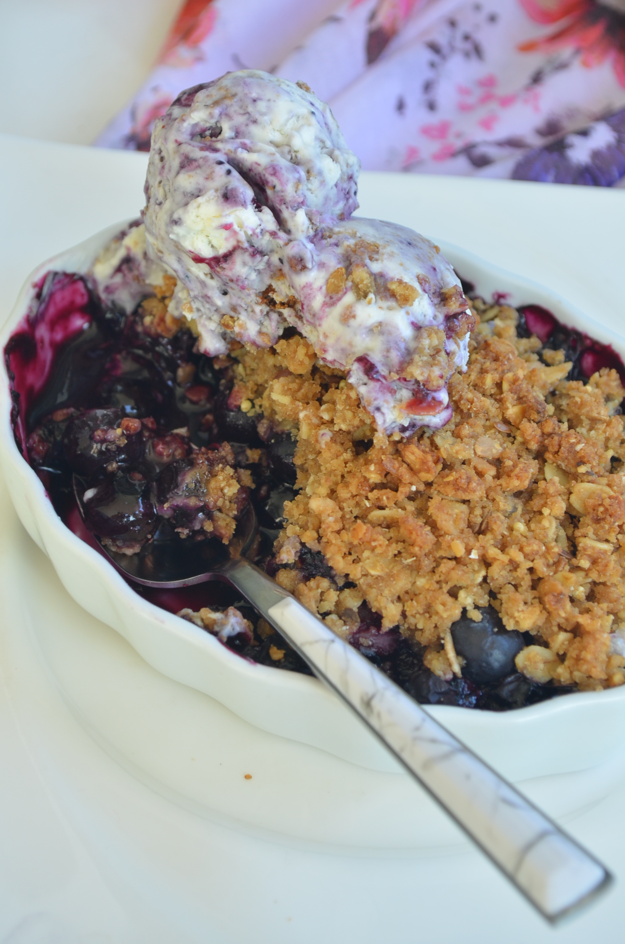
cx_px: 312
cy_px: 472
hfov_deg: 18.1
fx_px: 1962
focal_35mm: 75
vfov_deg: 27.0
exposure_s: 1/60
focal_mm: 50
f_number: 8
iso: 280
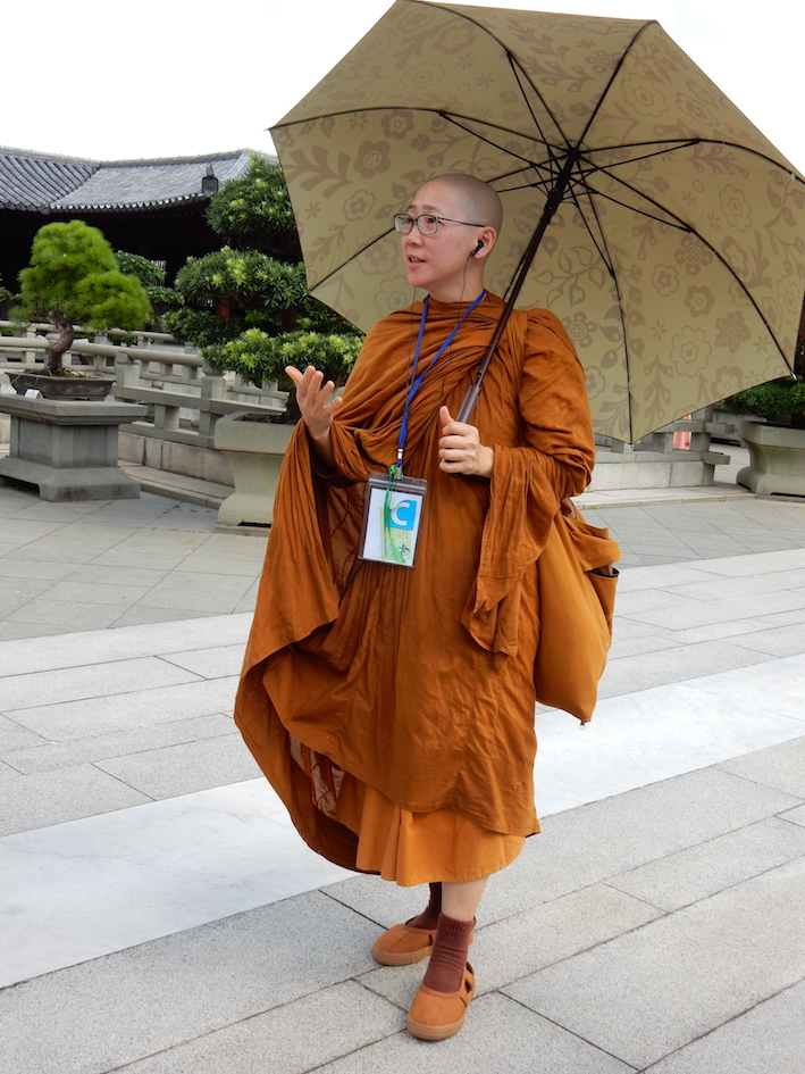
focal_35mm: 43
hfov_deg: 33.6
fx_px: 1333
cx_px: 402
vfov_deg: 43.8
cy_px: 537
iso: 125
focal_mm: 7.6
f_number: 4.2
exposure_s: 1/250
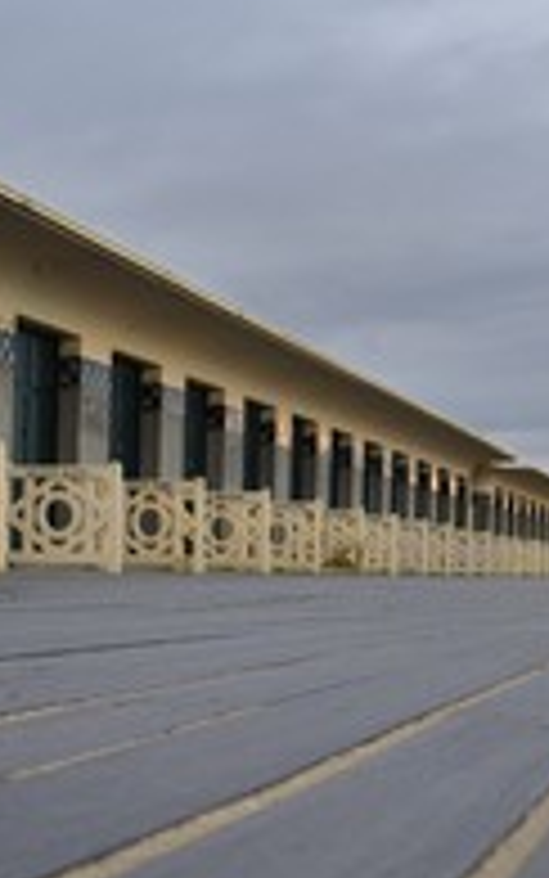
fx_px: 1627
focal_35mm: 68
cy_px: 585
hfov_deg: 19.1
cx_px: 324
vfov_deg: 30.0
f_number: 11
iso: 200
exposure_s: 1/2.5
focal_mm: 31
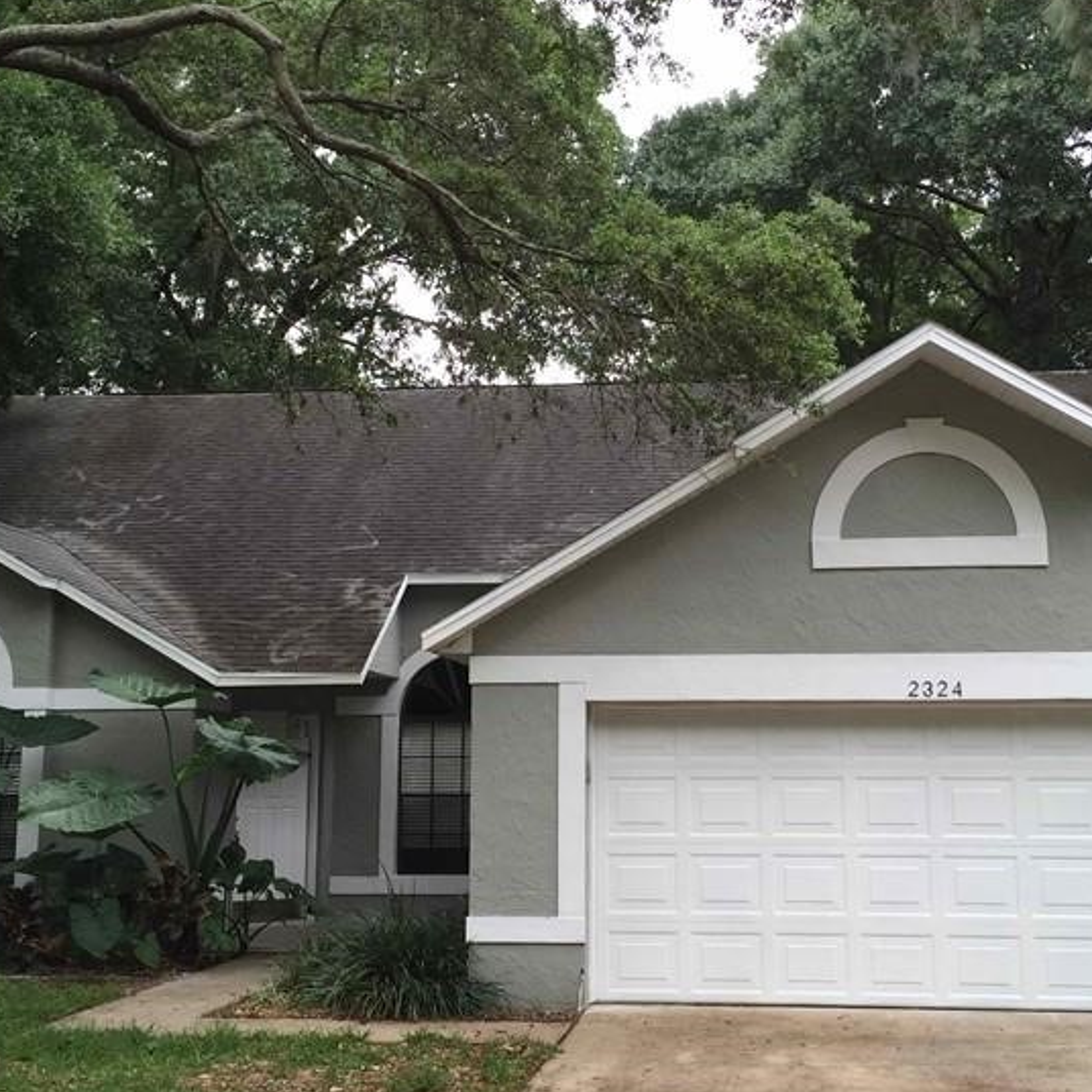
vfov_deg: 34.7
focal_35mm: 49
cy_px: 493
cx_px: 593
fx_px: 1749
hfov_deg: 34.7
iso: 32
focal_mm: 4.15
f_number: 2.2
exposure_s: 1/120
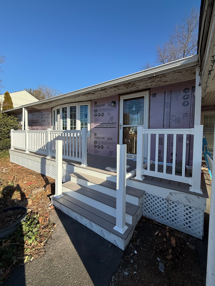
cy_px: 139
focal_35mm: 15
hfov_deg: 81.7
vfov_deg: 98.1
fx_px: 124
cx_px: 102
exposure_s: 1/1572
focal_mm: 2.22
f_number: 2.2
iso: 64
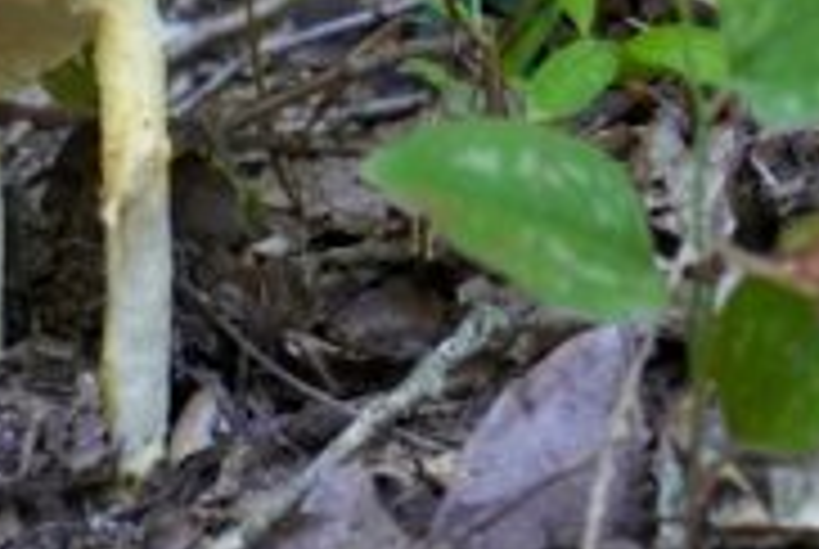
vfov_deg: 9.7
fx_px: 3167
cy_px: -198
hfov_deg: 14.6
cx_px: 720
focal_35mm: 139
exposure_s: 1/160
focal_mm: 22
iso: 640
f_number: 4
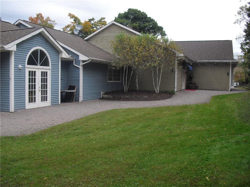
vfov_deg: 39.7
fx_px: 260
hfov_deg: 51.4
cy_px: 94
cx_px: 125
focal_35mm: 36
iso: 100
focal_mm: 6.3
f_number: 7.8
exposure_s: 1/80
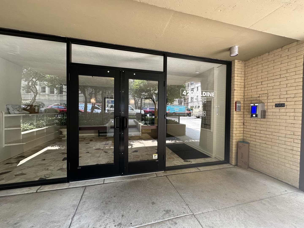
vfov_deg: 85.7
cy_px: 114
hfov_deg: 102.1
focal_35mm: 14
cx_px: 152
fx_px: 123
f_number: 2.2
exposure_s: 1/120
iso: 160
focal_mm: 2.22
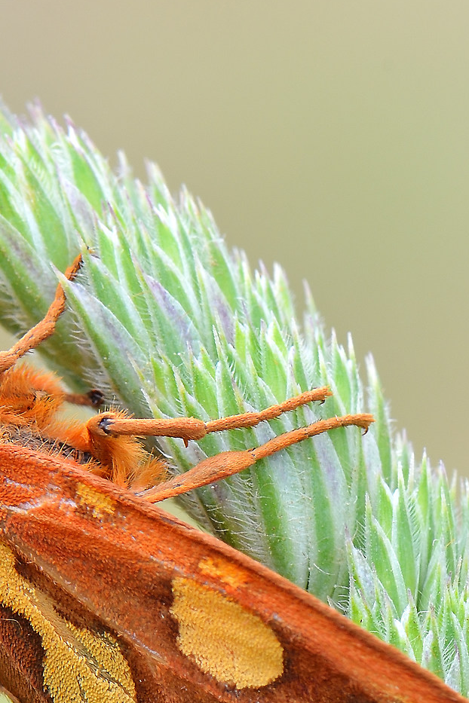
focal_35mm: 405
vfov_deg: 5.1
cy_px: 774
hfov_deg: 3.4
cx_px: 127
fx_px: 7919
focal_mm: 105
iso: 100
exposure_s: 1/8
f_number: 16
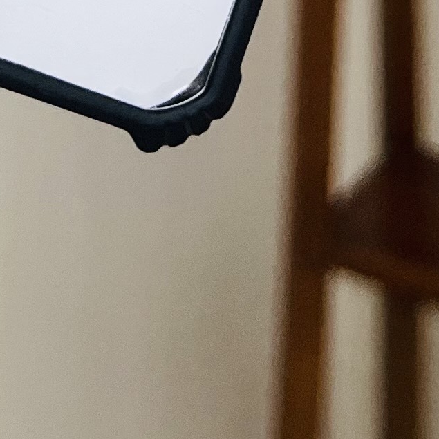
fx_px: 2095
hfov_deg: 11.7
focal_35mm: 146
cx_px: -77
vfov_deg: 9.2
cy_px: -931
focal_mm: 5.1
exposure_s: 1/100
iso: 125
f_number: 1.6
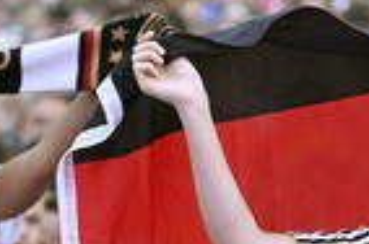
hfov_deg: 3.2
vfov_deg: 2.1
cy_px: 138
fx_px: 6515
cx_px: 443
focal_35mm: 637
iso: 4000
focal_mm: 200
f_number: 6.3
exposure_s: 1/500
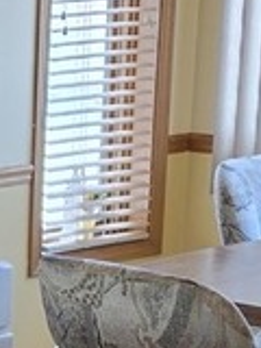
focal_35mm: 155
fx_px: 1558
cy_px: 411
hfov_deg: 8.6
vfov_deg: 12.5
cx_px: -389
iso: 64
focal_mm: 6.5
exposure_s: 1/120
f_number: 1.4
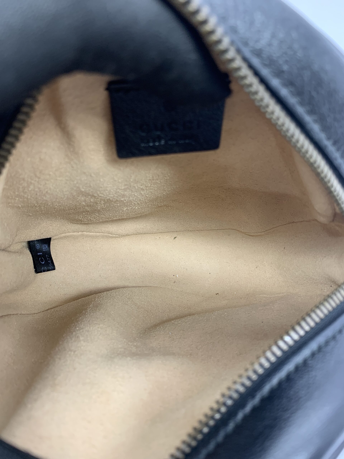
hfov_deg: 53.1
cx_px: 172
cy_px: 230
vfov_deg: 67.3
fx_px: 345
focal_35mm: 26
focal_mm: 4.25
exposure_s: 1/50
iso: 64
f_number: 1.8
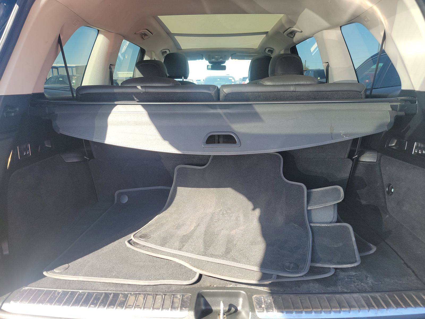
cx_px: 212
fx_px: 295
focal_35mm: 24
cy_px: 160
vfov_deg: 56.8
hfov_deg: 71.6
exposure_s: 1/119
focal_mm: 6.7
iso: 90
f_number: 1.8
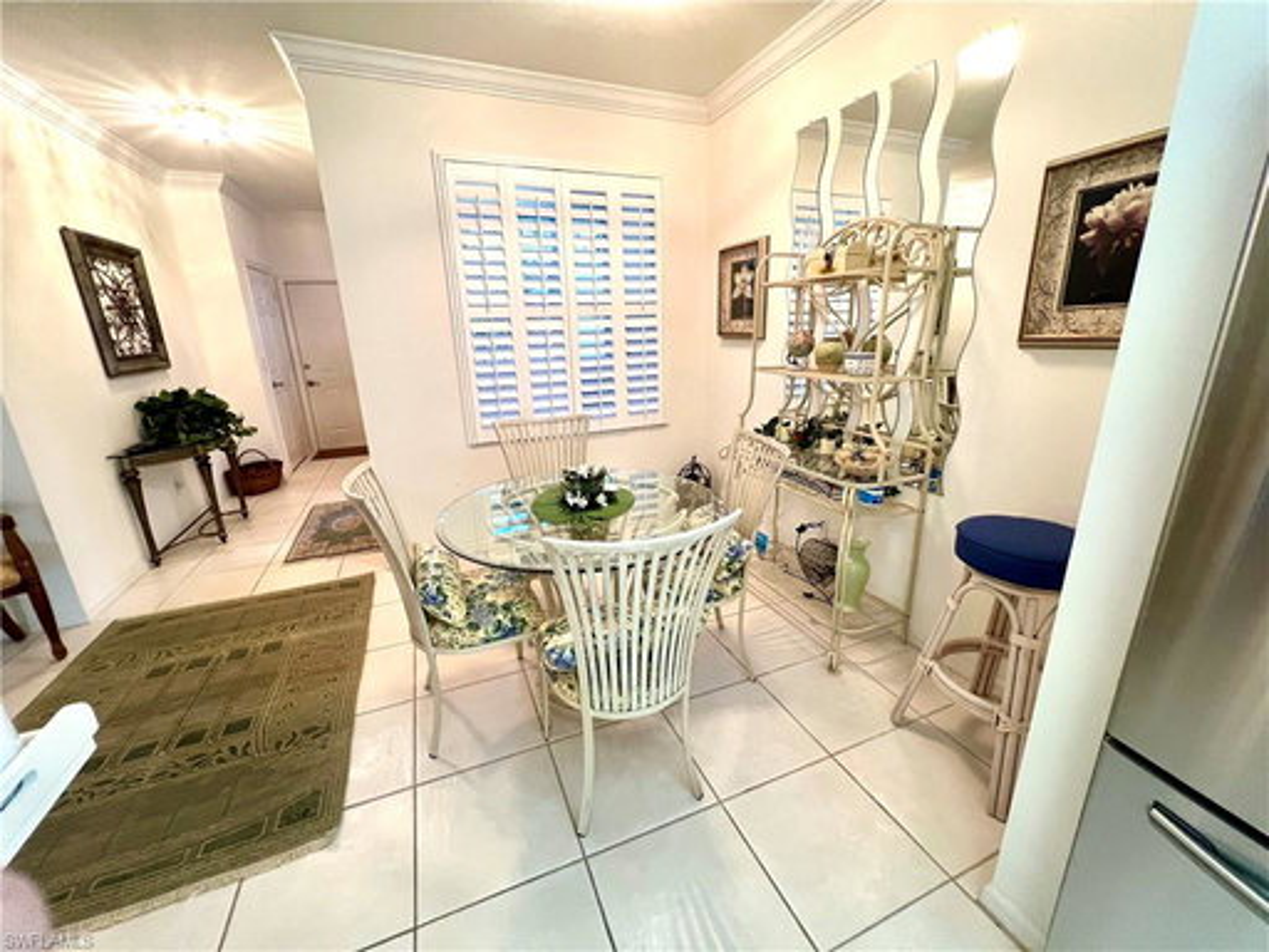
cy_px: 476
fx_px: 477
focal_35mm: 13
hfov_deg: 106.2
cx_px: 634
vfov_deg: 89.9
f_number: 1.8
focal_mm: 1.57
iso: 200
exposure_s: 1/60
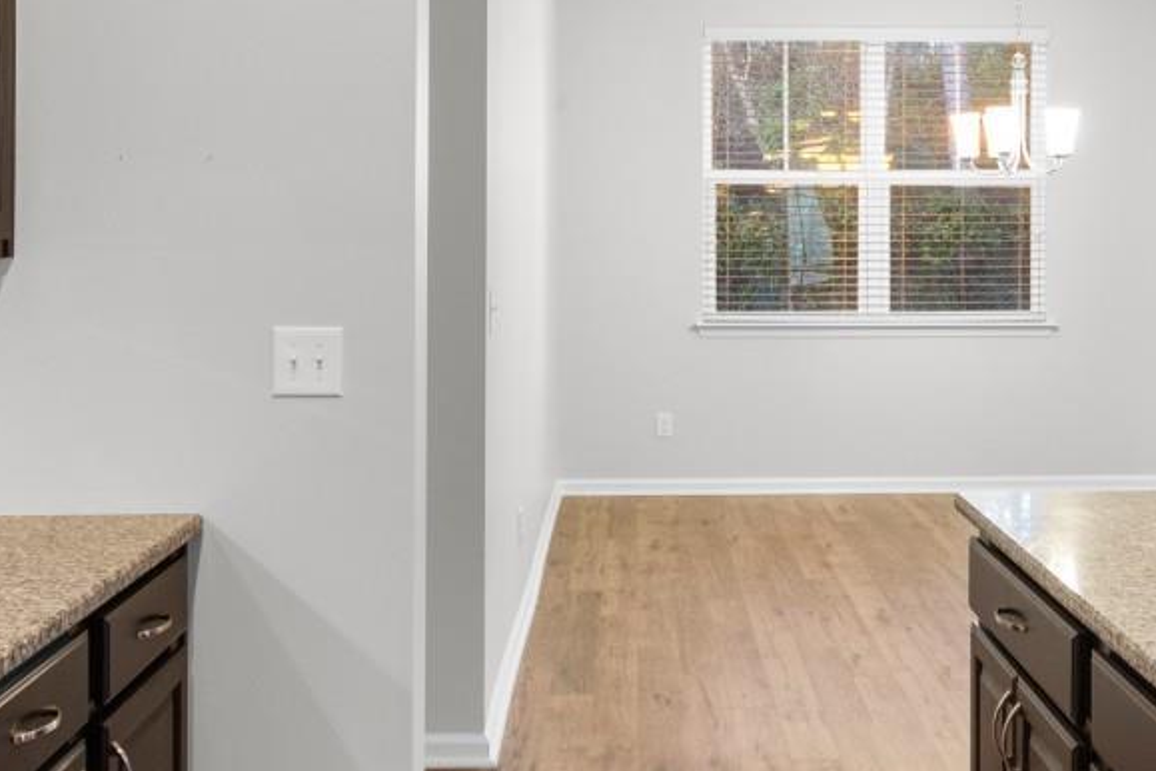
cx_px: 667
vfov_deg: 31.4
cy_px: 204
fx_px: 1349
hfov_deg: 46.2
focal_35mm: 42
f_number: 4.5
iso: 100
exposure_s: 3
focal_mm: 10
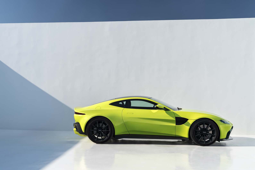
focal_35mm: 44
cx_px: 128
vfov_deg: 30.5
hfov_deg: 44.5
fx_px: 312
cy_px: 85
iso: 50
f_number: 5.6
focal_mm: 44
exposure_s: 1/100
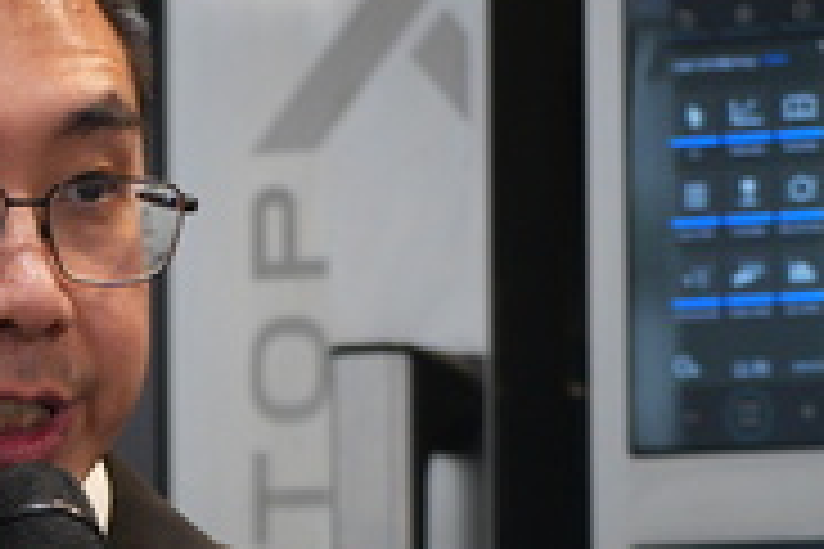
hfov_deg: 6.3
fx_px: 7507
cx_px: 14
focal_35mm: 328
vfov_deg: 4.2
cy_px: 700
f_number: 2.8
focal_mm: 75
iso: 1250
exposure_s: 1/125
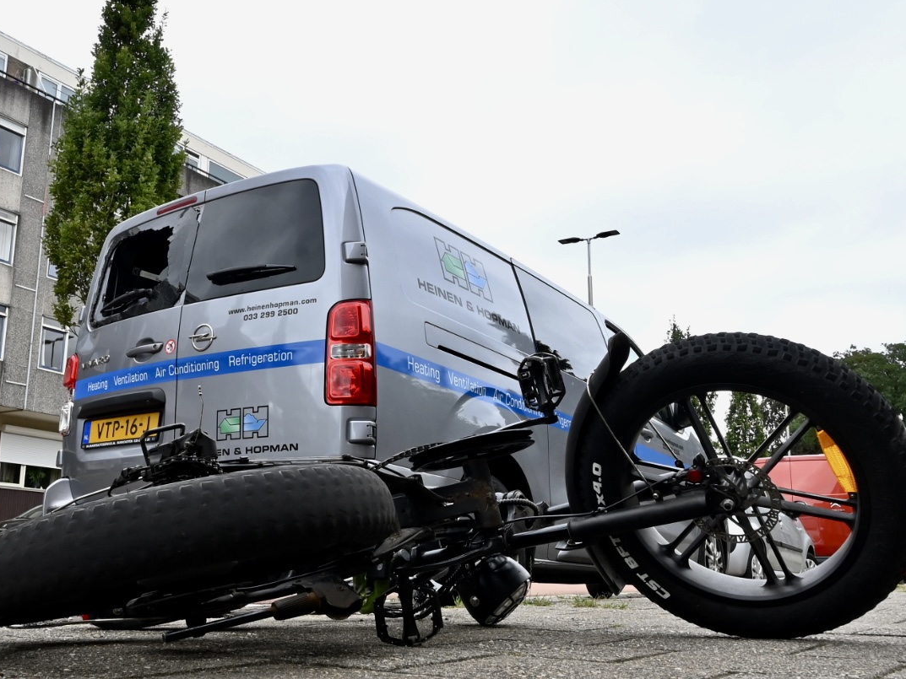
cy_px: 337
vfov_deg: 51.4
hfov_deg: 65.3
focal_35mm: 27
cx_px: 437
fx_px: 707
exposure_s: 1/80
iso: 250
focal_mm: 16
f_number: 11
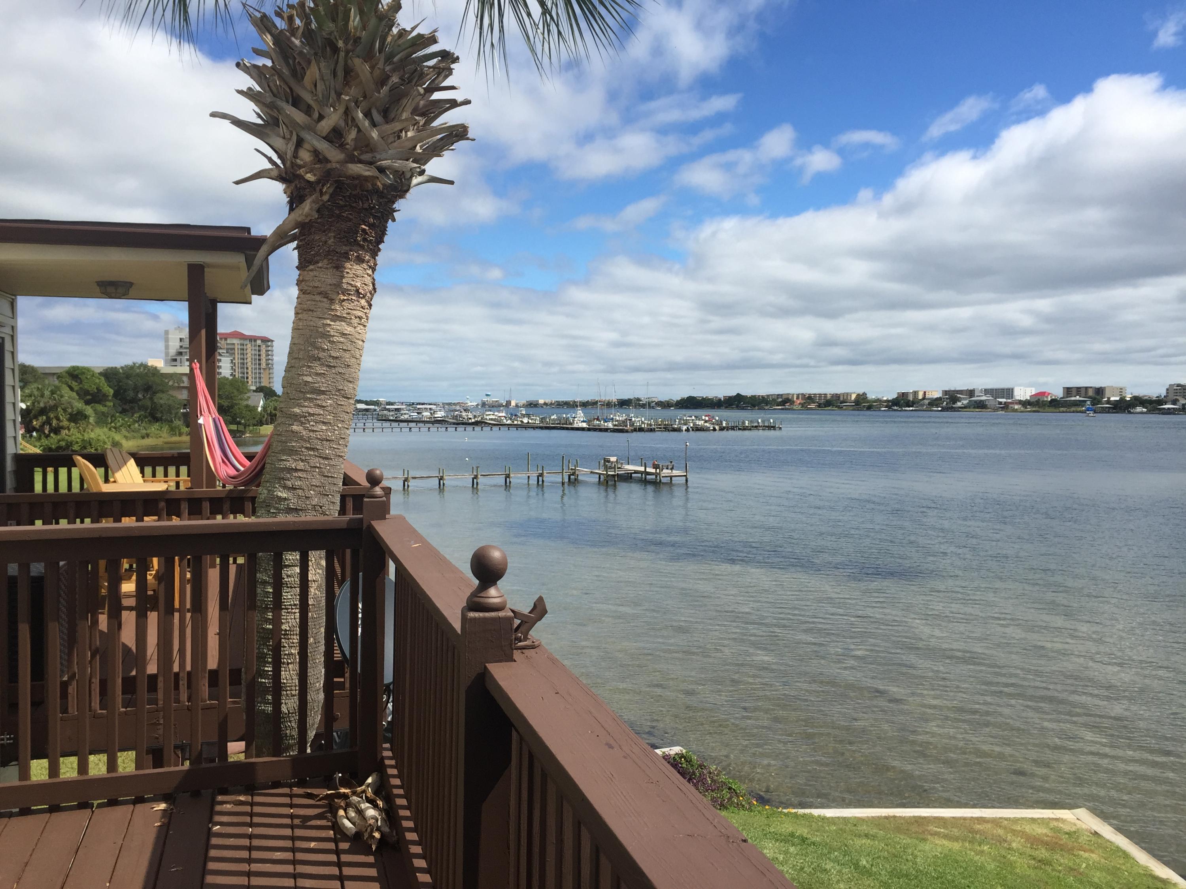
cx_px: 593
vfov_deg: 48.2
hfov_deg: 61.7
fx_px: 994
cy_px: 444
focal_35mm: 29
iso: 32
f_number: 2.2
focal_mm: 4.15
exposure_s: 1/2475
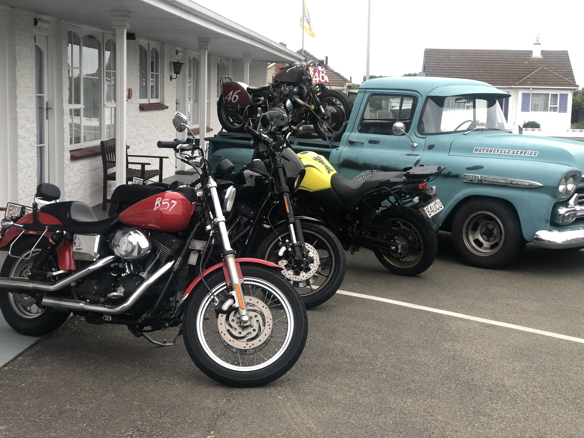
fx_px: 962
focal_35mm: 57
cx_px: 292
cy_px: 219
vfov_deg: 25.7
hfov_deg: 33.8
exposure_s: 1/40
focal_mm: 6.6
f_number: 2.8
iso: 20
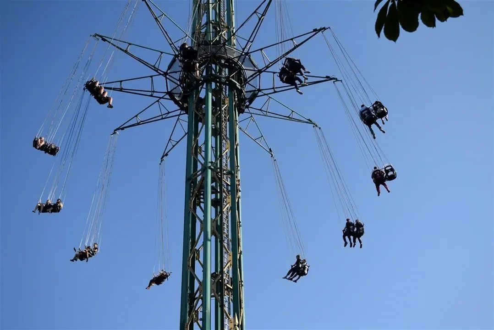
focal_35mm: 48
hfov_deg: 41.1
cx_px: 247
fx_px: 659
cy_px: 165
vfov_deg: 28.1
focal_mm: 32
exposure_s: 1/1600
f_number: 6.3
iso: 400
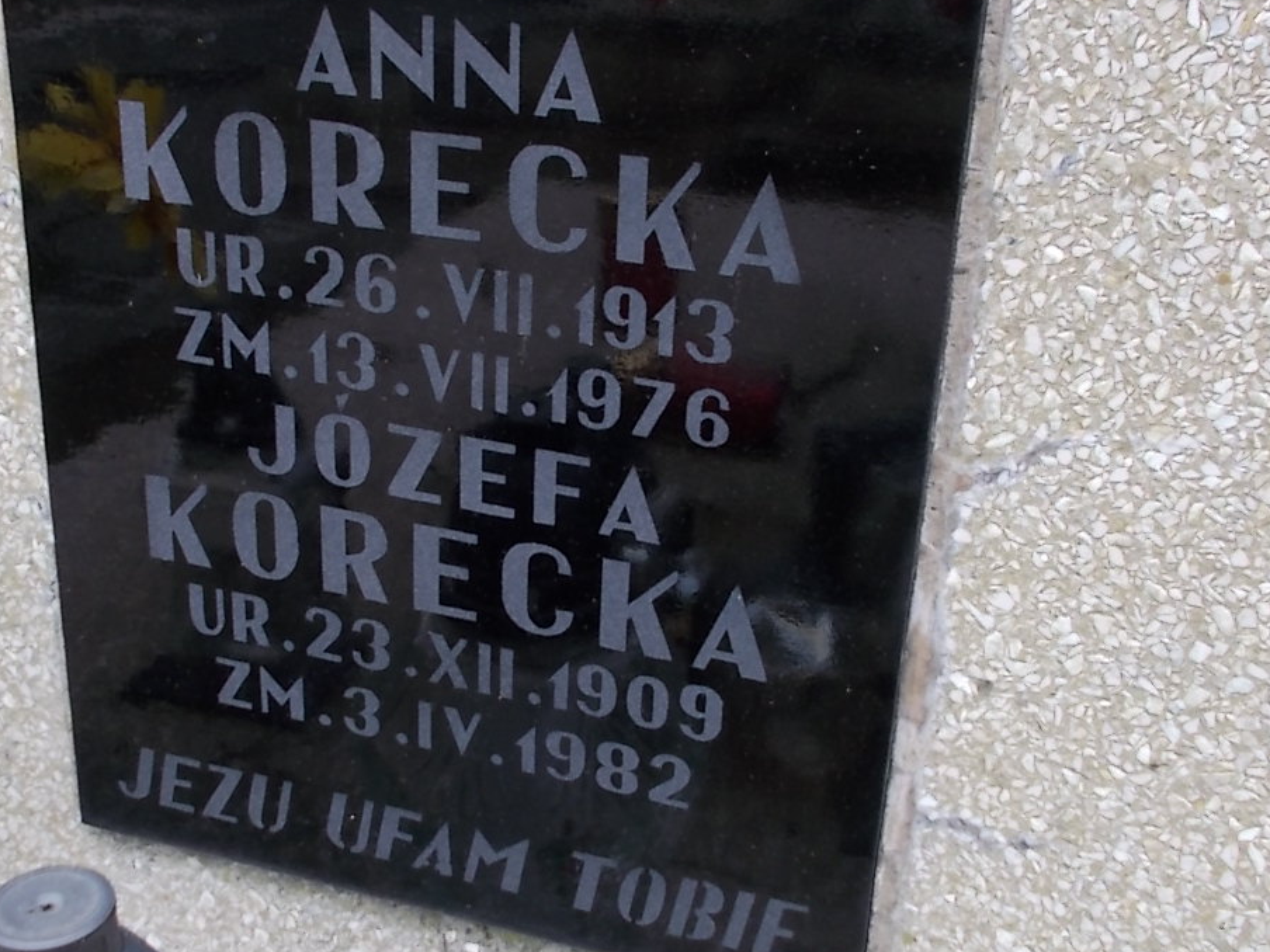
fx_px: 1688
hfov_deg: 41.2
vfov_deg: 31.5
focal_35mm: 46
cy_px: 428
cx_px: 554
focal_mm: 4.6
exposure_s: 1/40
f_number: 3.2
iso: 80
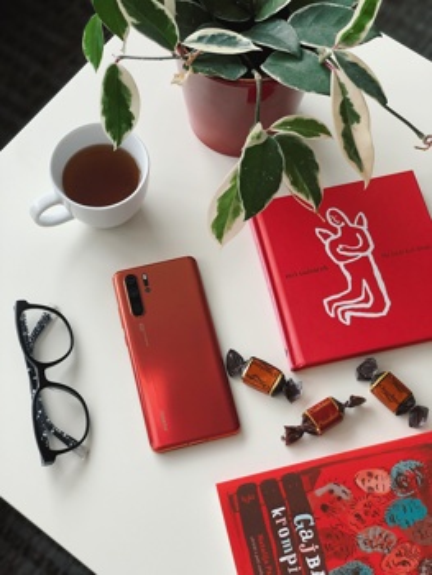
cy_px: 288
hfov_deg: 28.1
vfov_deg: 36.8
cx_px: 216
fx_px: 864
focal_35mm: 52
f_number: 2.4
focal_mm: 6
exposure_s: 1/60
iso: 40
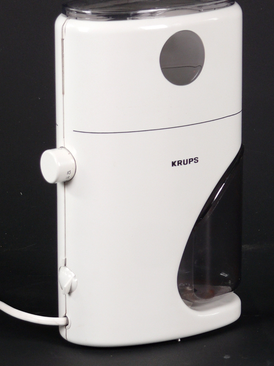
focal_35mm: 256
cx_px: 147
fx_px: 2702
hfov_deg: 5.8
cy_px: 169
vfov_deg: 7.7
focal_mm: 33.9
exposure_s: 1/30
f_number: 4
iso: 100
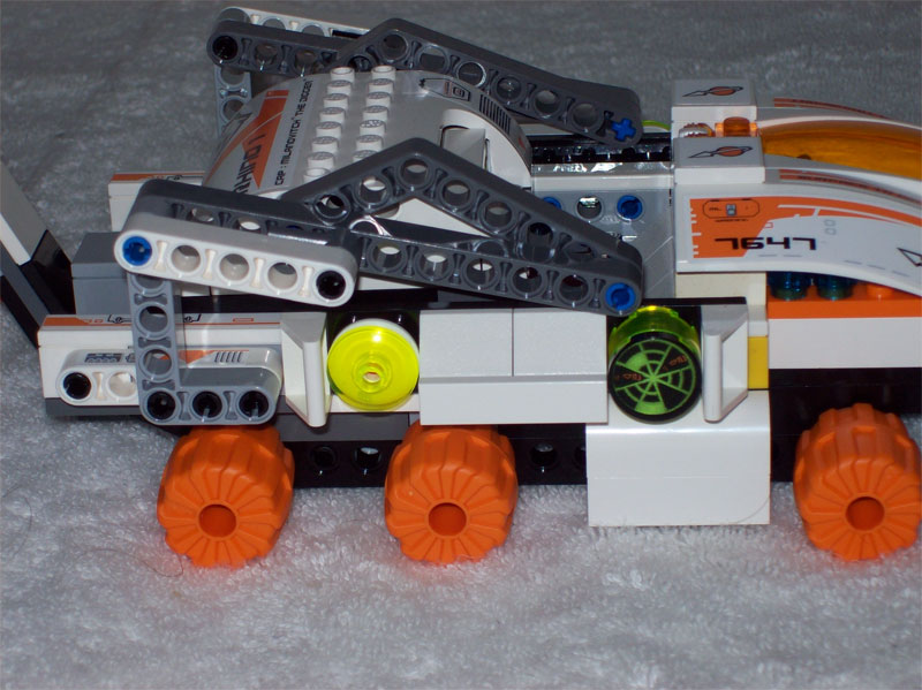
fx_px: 2875
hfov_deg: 18.2
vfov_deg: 13.7
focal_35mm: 108
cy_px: 345
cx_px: 461
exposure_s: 1/128
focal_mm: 18
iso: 80
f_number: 4.8
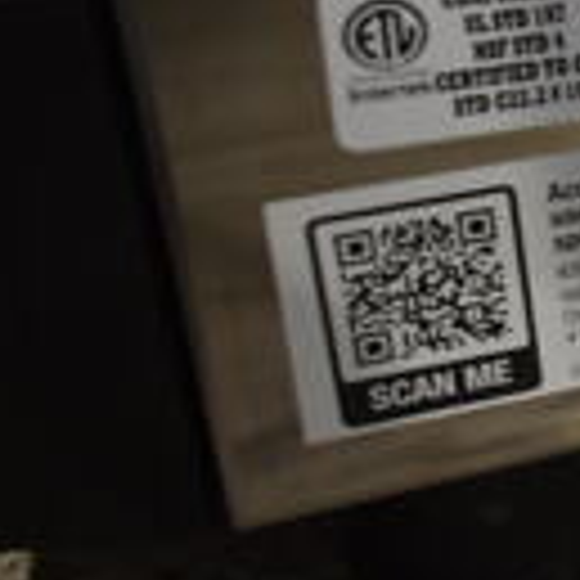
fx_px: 2066
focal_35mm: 109
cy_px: 4
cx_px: 1200
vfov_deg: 15.7
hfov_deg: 13.4
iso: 400
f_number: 3.5
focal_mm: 18
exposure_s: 1/30
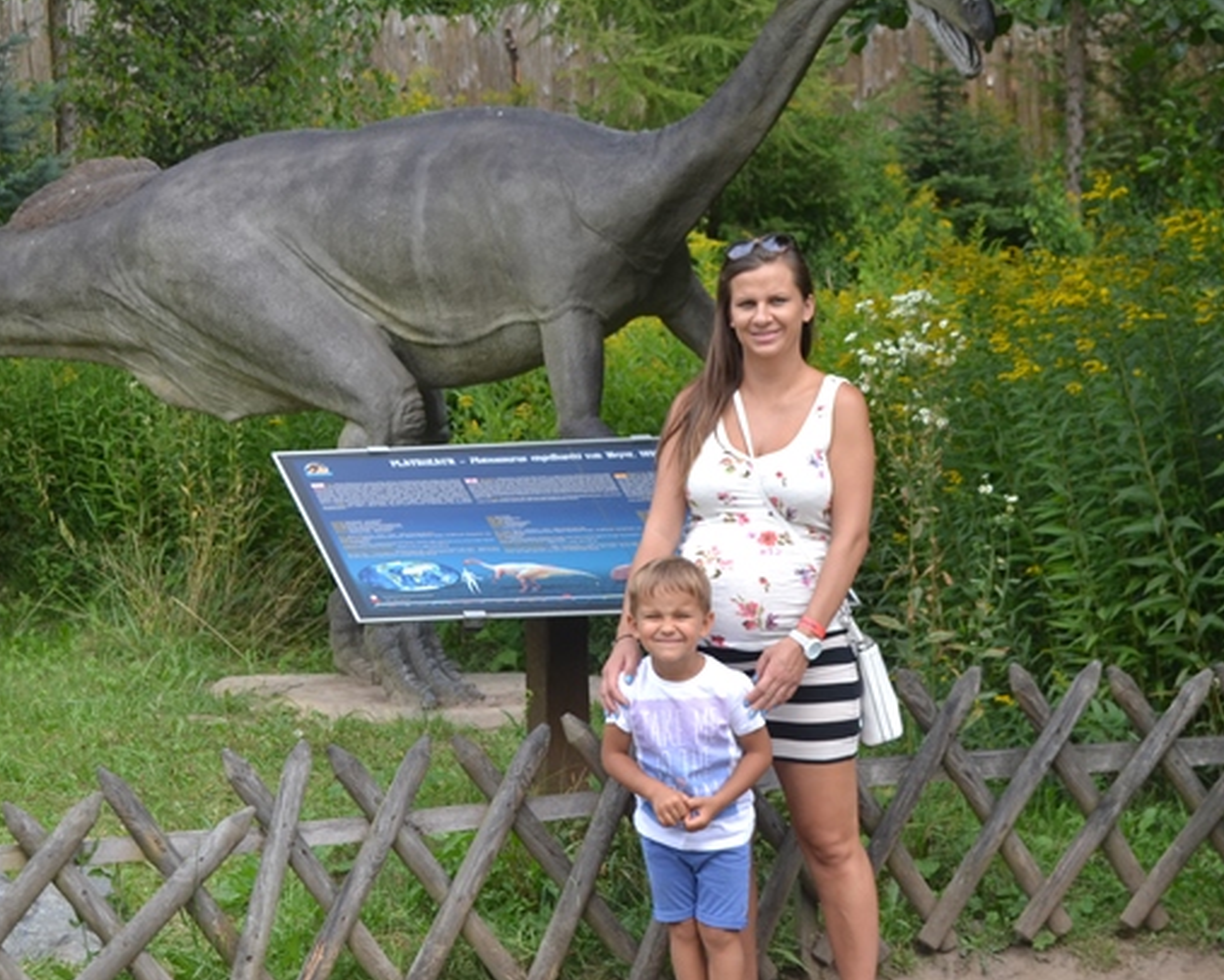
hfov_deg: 21.0
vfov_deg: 16.9
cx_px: 608
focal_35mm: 91
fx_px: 3298
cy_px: 622
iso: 180
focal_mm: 32
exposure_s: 1/125
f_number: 5.6
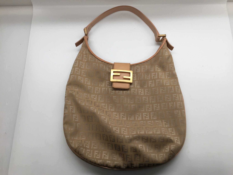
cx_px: 116
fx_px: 195
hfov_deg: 61.7
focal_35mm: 29
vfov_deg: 48.2
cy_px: 88
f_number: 2.2
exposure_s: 1/60
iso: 40
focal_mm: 4.15
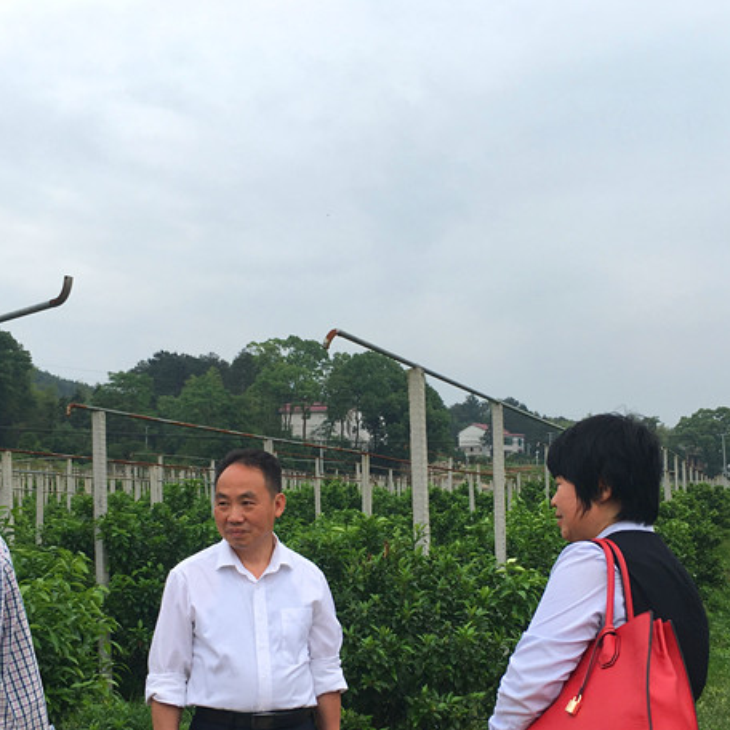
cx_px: 378
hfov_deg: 37.5
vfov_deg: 37.3
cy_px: 466
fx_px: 1074
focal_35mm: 45
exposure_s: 1/777
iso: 25
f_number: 2.2
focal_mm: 4.15
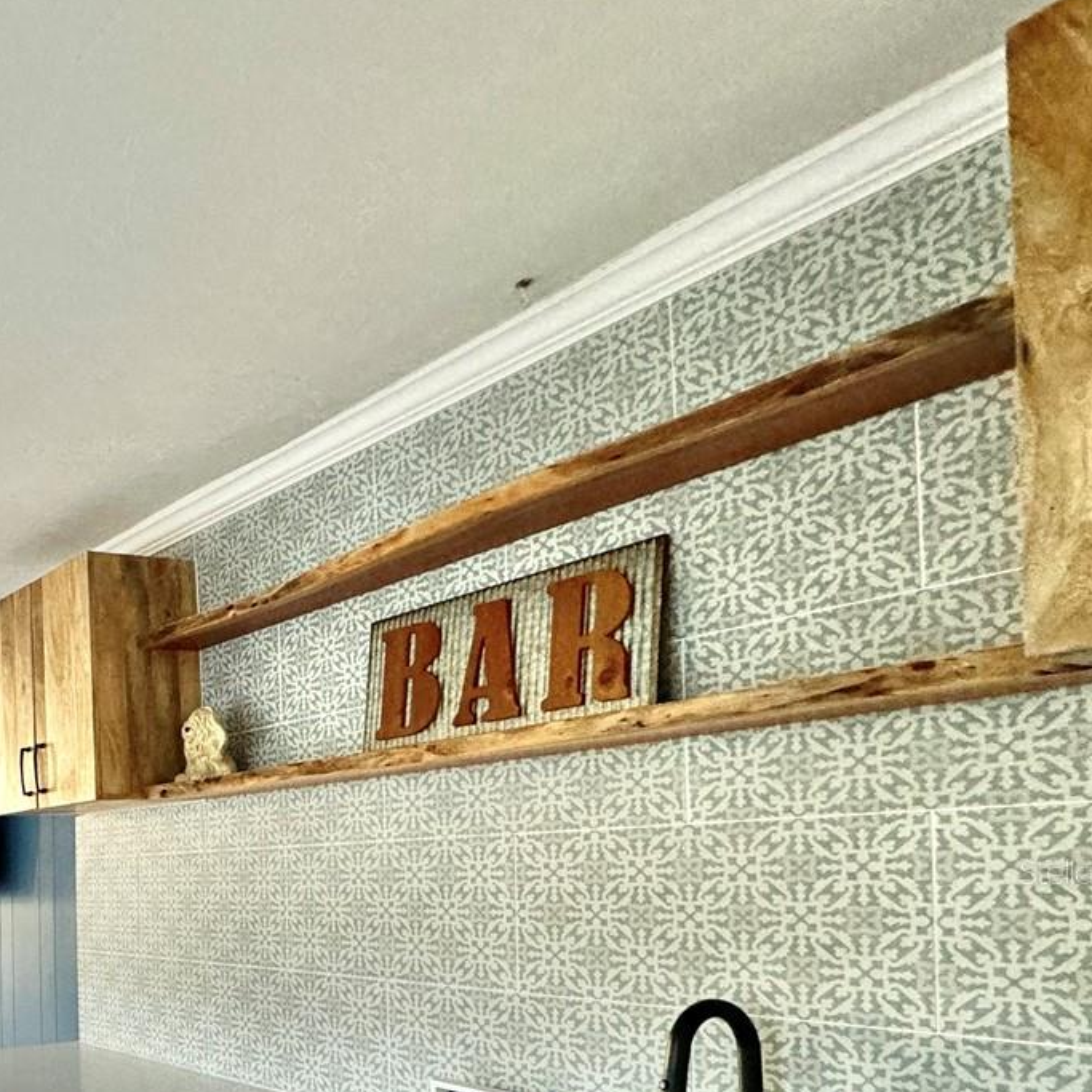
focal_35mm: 29
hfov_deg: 43.2
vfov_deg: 52.1
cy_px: 871
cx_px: -109
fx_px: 1035
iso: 250
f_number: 2.2
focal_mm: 2.22
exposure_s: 1/60
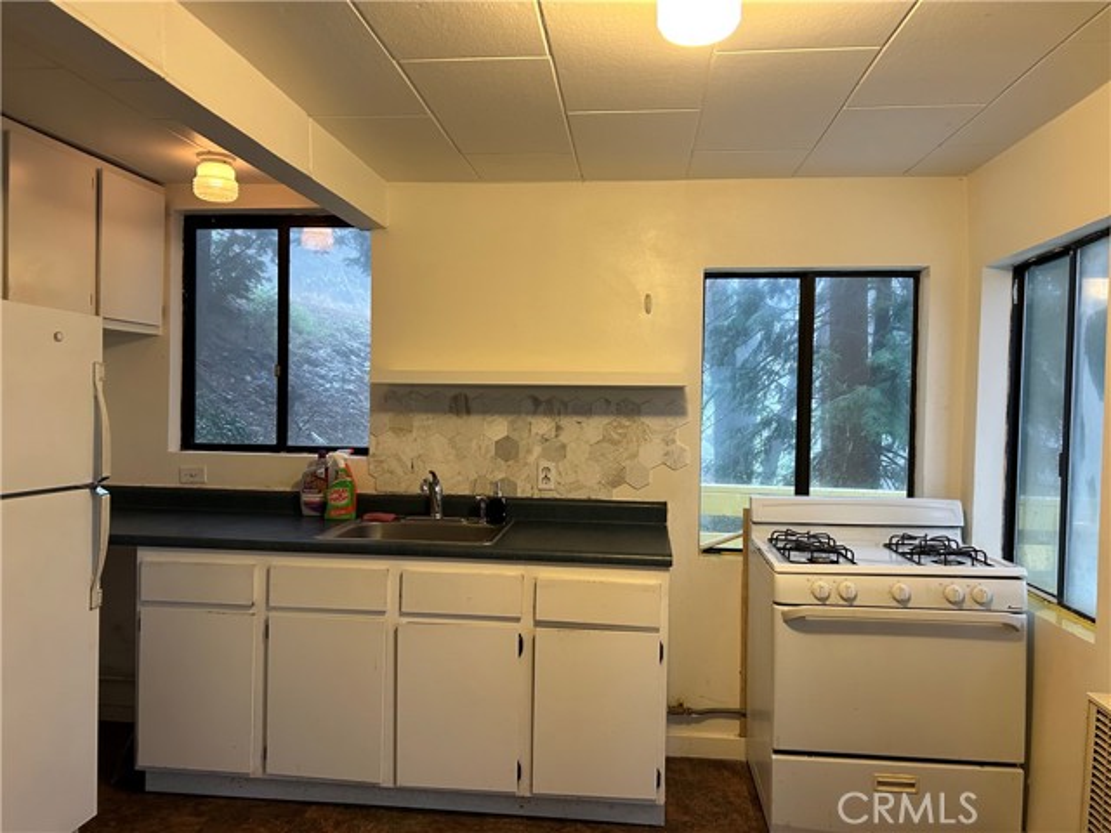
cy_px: 416
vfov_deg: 53.1
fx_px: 834
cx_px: 556
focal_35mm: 26
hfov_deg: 67.3
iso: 250
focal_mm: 5.7
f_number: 1.5
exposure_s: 1/60
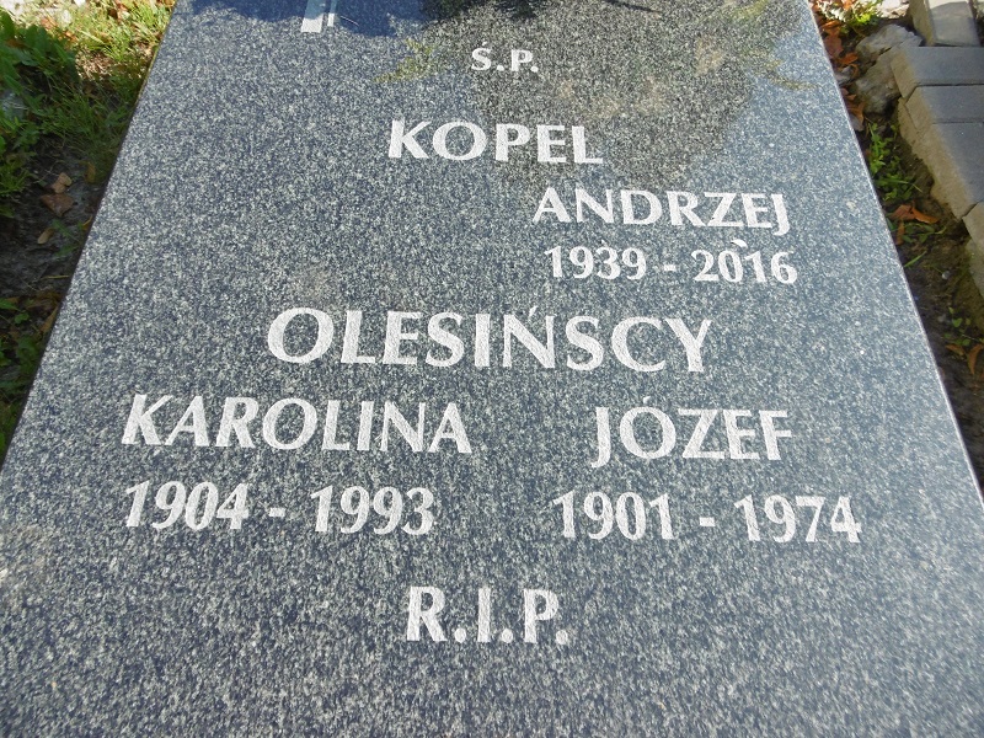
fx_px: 682
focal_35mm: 24
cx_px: 492
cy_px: 369
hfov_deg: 71.6
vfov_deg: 56.8
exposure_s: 1/400
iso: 100
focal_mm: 4.3
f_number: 3.1
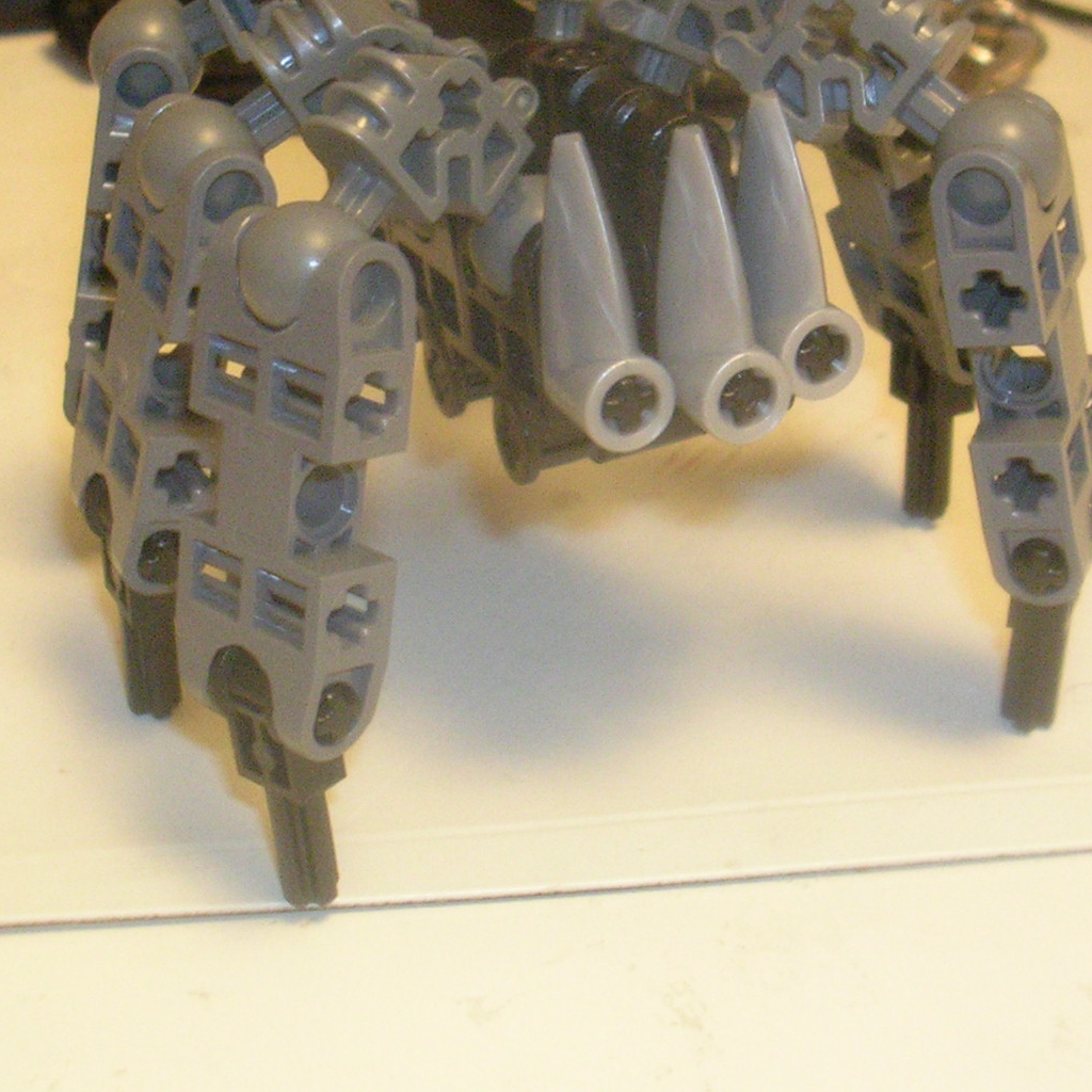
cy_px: 395
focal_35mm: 76
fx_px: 2712
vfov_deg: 22.7
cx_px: 523
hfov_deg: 22.8
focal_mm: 6.6
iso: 200
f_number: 3
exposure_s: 1/11.5
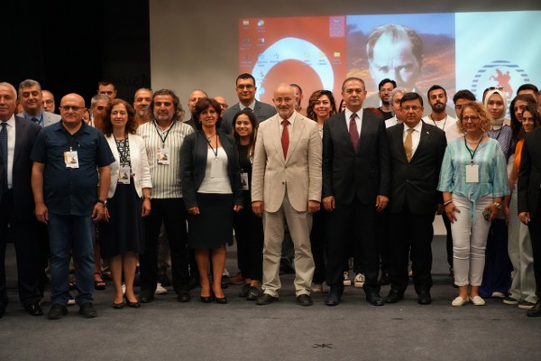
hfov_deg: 29.7
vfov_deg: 20.0
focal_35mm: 68
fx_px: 1022
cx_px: 270
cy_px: 180
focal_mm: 68
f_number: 4
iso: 8000
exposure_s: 1/160
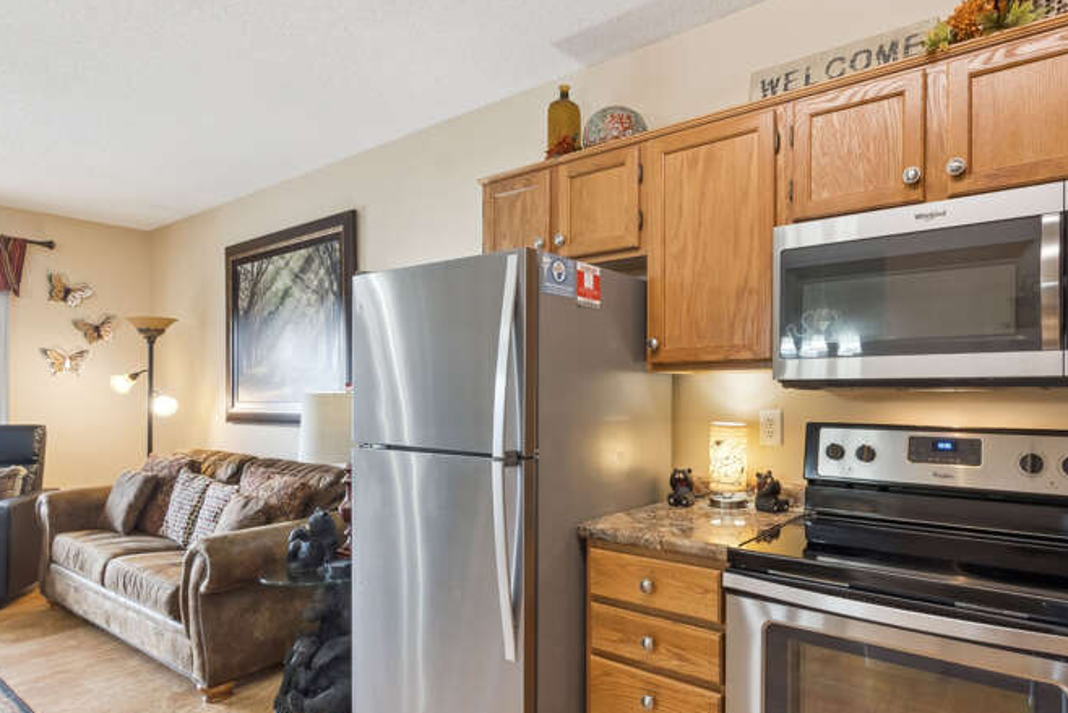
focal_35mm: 21
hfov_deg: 80.9
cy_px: 400
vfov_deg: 59.3
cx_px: 591
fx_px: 623
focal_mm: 12
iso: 800
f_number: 8
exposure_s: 1/40
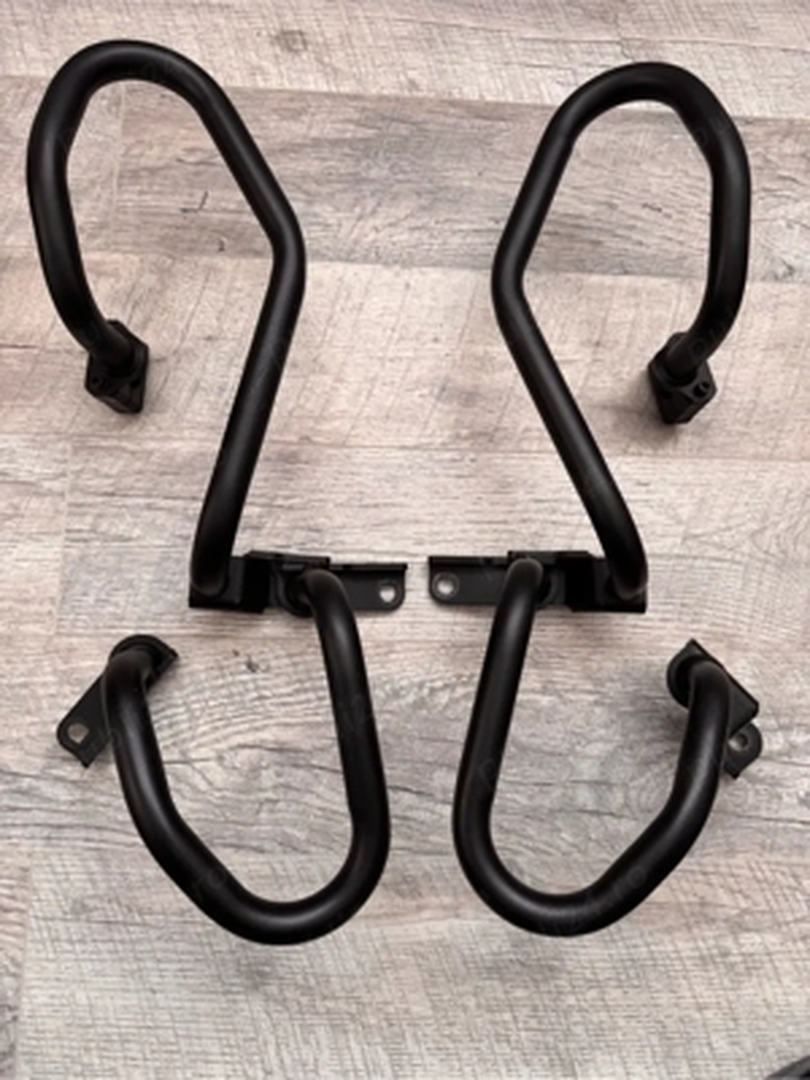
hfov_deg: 56.8
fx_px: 749
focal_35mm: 24
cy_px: 540
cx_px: 405
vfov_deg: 71.6
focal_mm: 6.76
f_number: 1.78
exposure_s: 1/60
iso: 400
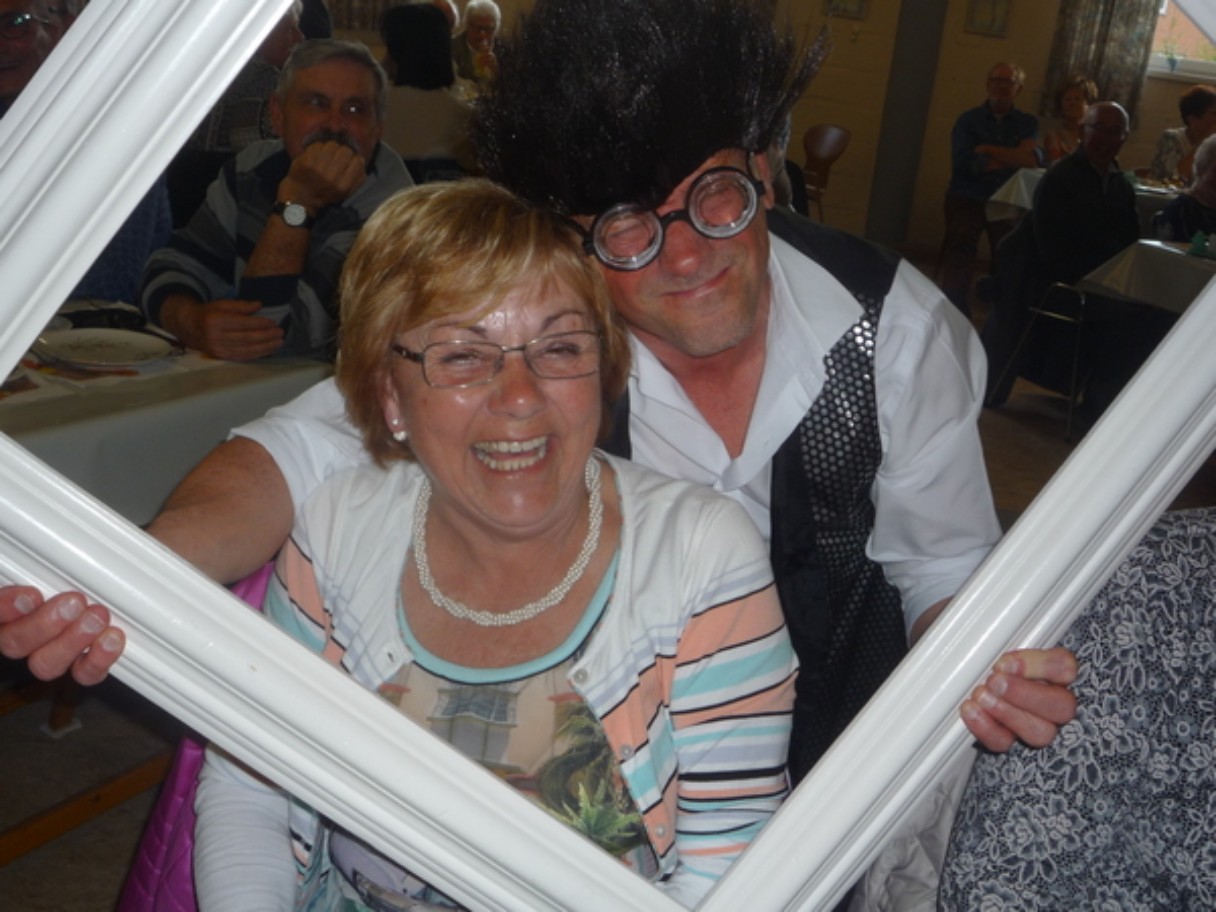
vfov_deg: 36.0
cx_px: 608
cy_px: 456
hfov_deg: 46.8
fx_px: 1405
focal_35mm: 40
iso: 100
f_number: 4.3
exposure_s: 1/30
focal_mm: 7
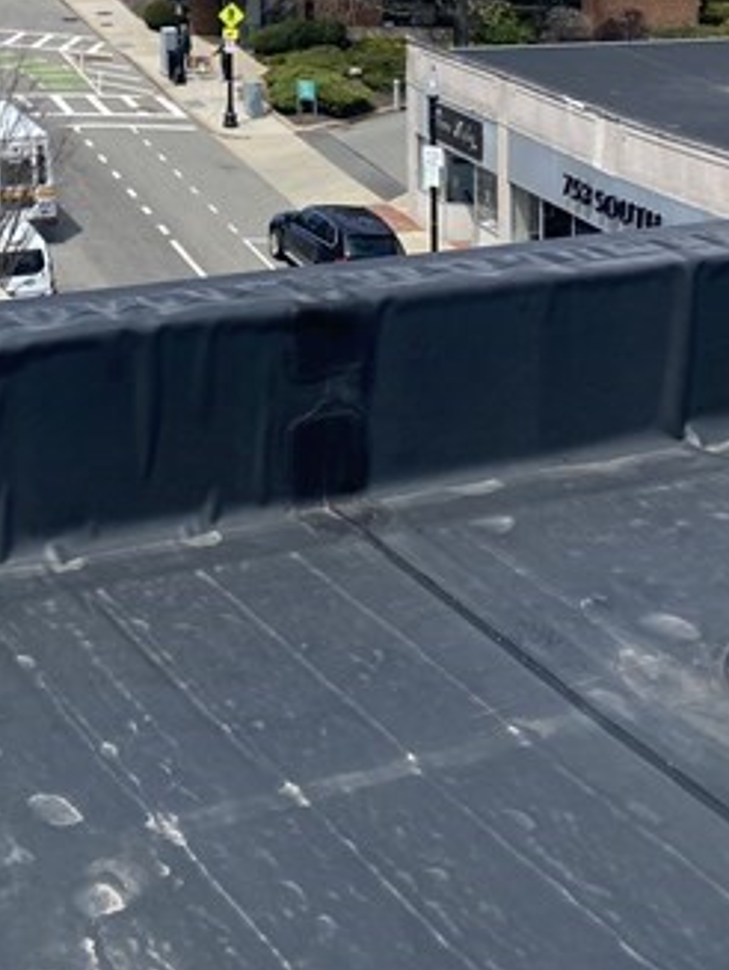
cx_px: -53
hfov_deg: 22.8
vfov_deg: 28.1
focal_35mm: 61
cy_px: -163
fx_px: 1710
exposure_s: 1/3401
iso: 32
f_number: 1.8
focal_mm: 4.25
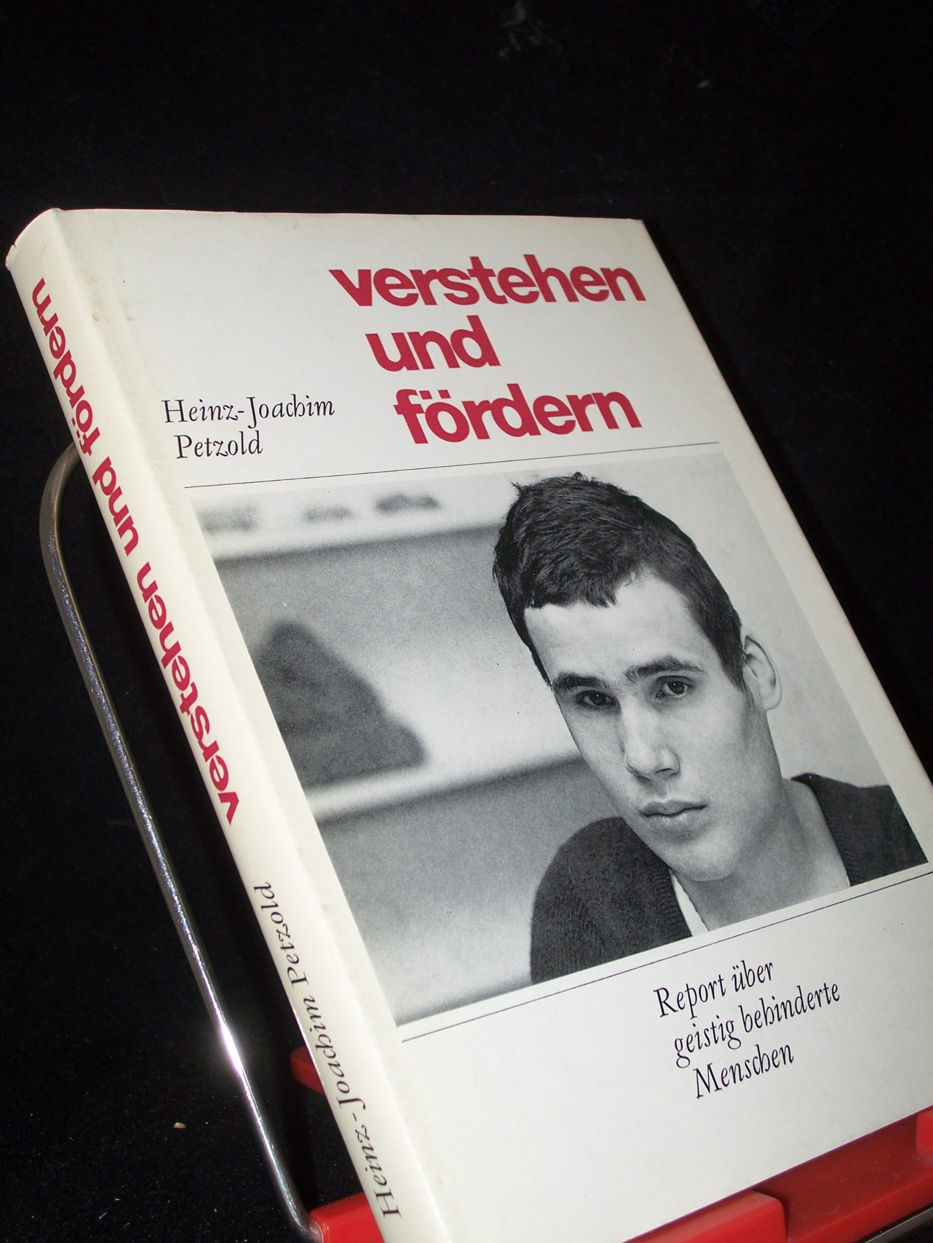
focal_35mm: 53
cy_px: 622
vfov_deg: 36.2
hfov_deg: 27.5
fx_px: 1905
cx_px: 466
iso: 80
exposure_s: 1/80
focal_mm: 8.7
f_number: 3.2
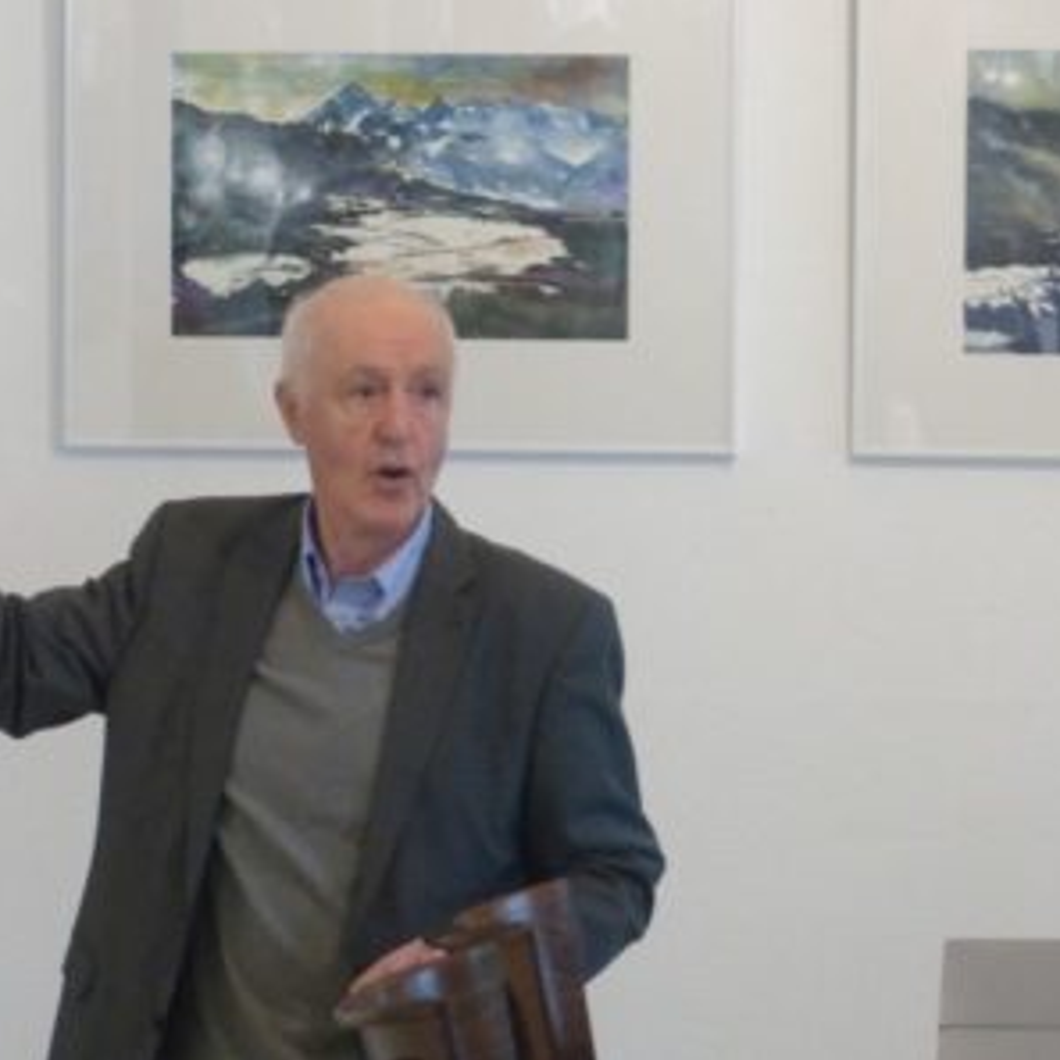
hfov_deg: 7.8
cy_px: 528
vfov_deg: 7.8
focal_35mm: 225
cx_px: 368
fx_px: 7795
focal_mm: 34
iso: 800
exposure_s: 1/160
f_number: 2.8
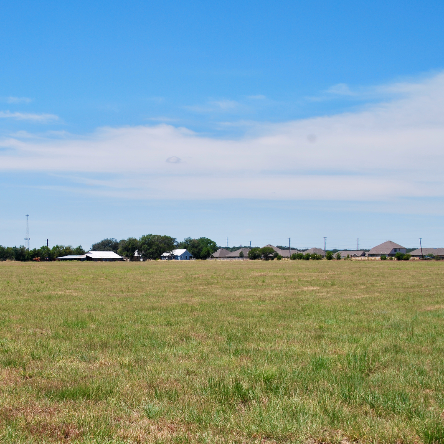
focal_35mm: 62
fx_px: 900
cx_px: 155
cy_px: 224
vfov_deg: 27.7
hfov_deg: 27.6
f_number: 9
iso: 100
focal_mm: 32
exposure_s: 1/320
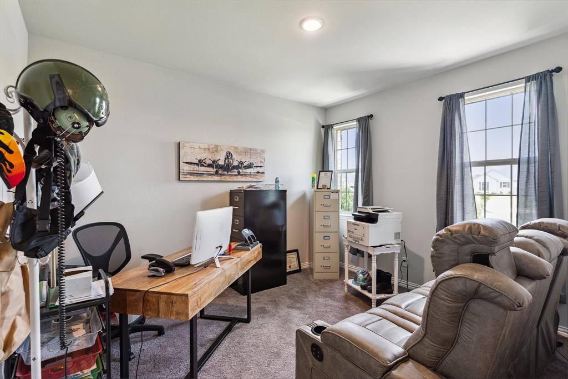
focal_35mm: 17
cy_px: 190
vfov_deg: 70.4
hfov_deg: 93.3
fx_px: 268
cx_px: 284
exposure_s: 1/10
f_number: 7.1
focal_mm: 17
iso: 320
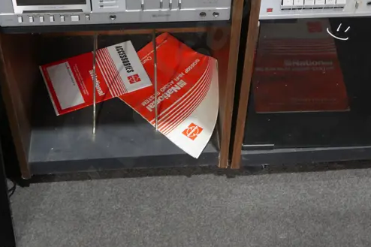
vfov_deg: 19.1
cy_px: -6
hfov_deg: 29.1
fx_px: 711
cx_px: 240
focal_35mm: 69
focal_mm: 16
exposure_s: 1/60
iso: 320
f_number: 3.6
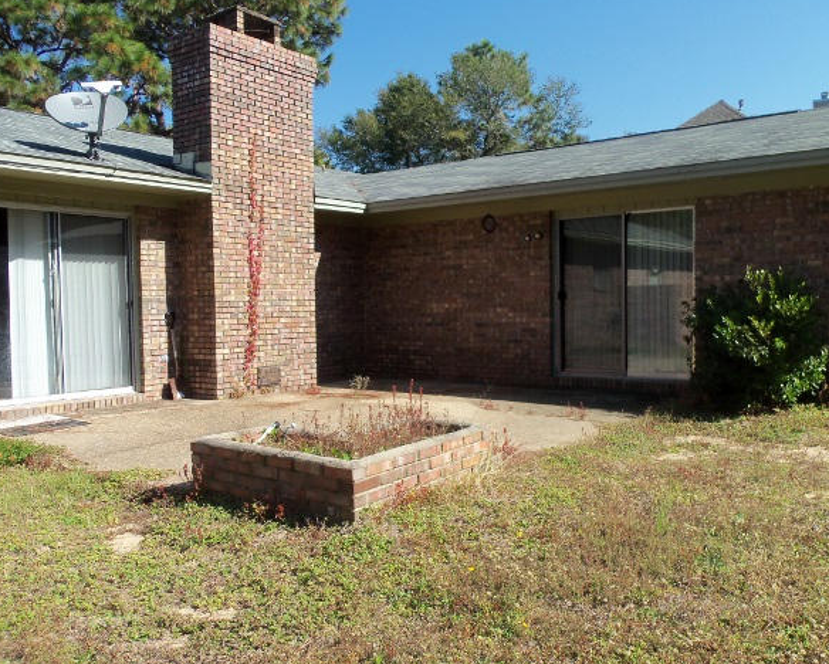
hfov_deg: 57.1
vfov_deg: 47.2
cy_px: 332
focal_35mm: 31
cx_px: 423
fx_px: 761
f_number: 3.4
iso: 80
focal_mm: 5.2
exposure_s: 1/640
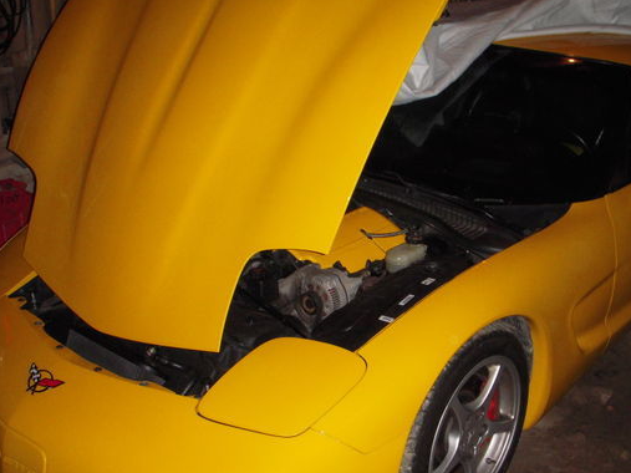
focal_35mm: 48
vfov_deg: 30.2
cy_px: 266
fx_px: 875
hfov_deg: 39.5
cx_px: 375
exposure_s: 1/100
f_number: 3.3
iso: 320
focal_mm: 6.3
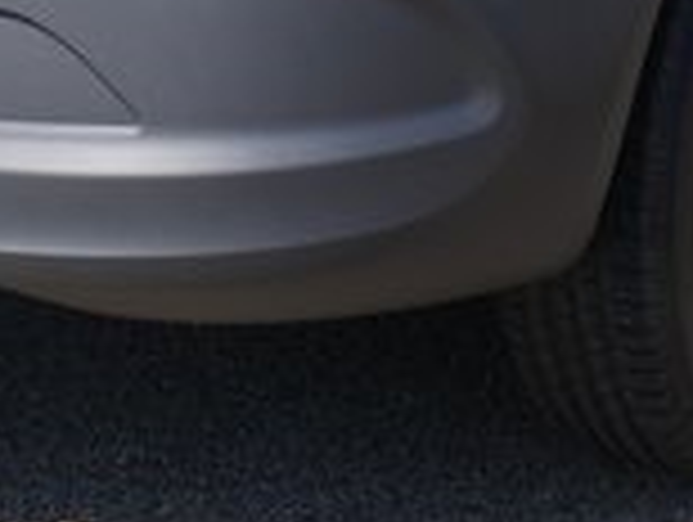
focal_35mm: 116
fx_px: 2326
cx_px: 306
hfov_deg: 16.9
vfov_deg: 11.9
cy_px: -398
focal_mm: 14
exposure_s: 1/400
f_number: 7.1
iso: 200
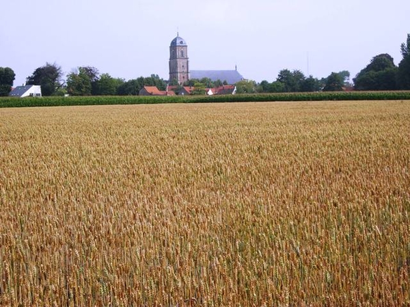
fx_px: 734
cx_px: 205
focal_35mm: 62
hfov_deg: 31.2
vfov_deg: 23.7
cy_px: 154
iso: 80
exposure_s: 1/640
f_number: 4.1
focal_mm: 11
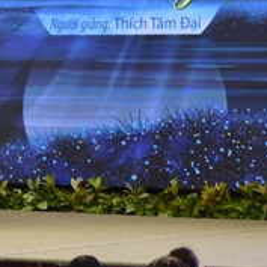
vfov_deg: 7.2
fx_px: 2121
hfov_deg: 7.2
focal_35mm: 243
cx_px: 30
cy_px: 110
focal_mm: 78
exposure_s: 1/50
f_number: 4
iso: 1000
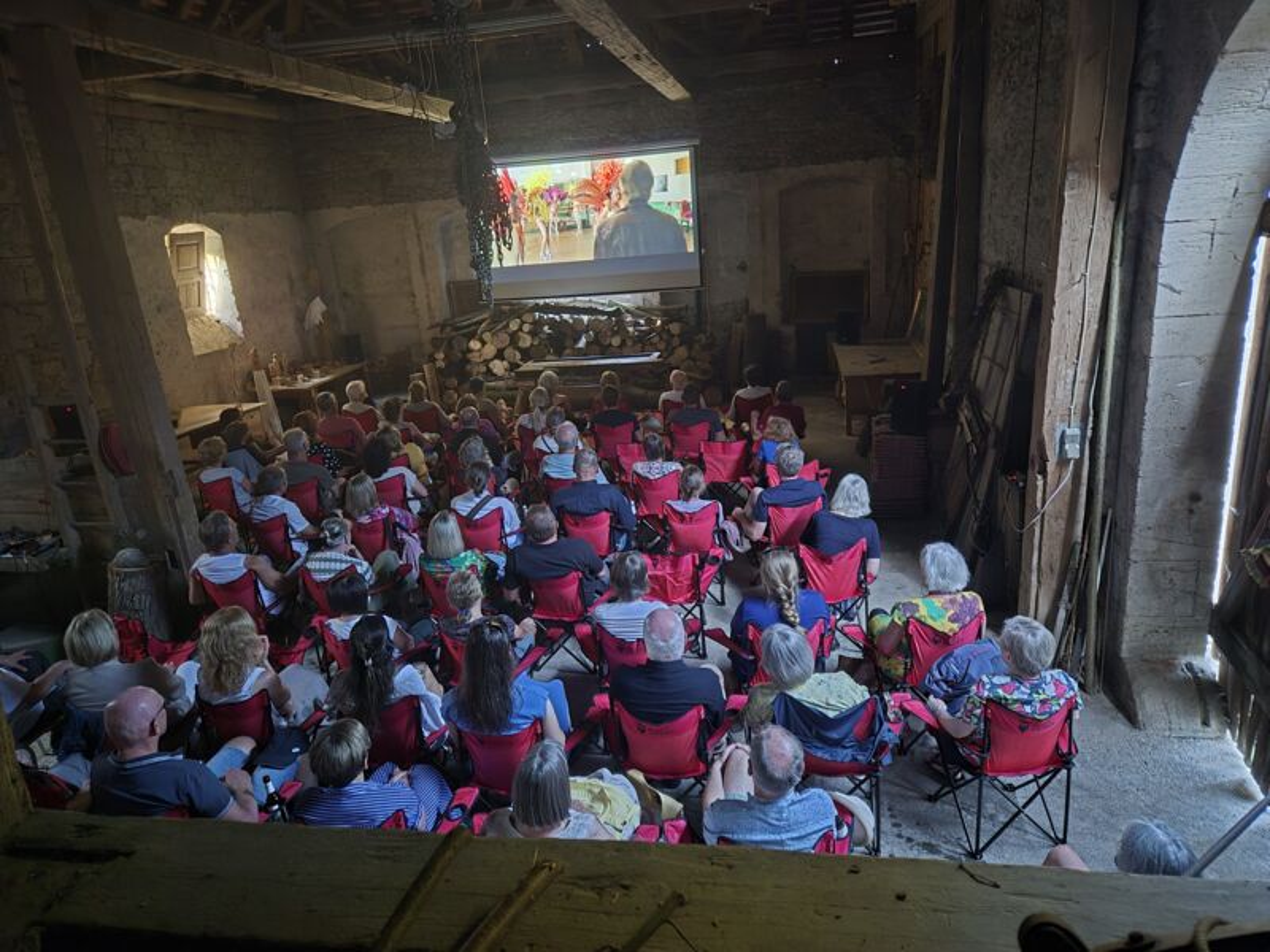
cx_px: 635
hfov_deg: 73.9
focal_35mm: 23
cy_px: 476
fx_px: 844
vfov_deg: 58.9
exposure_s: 1/20
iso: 2000
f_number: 1.8
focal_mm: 5.4
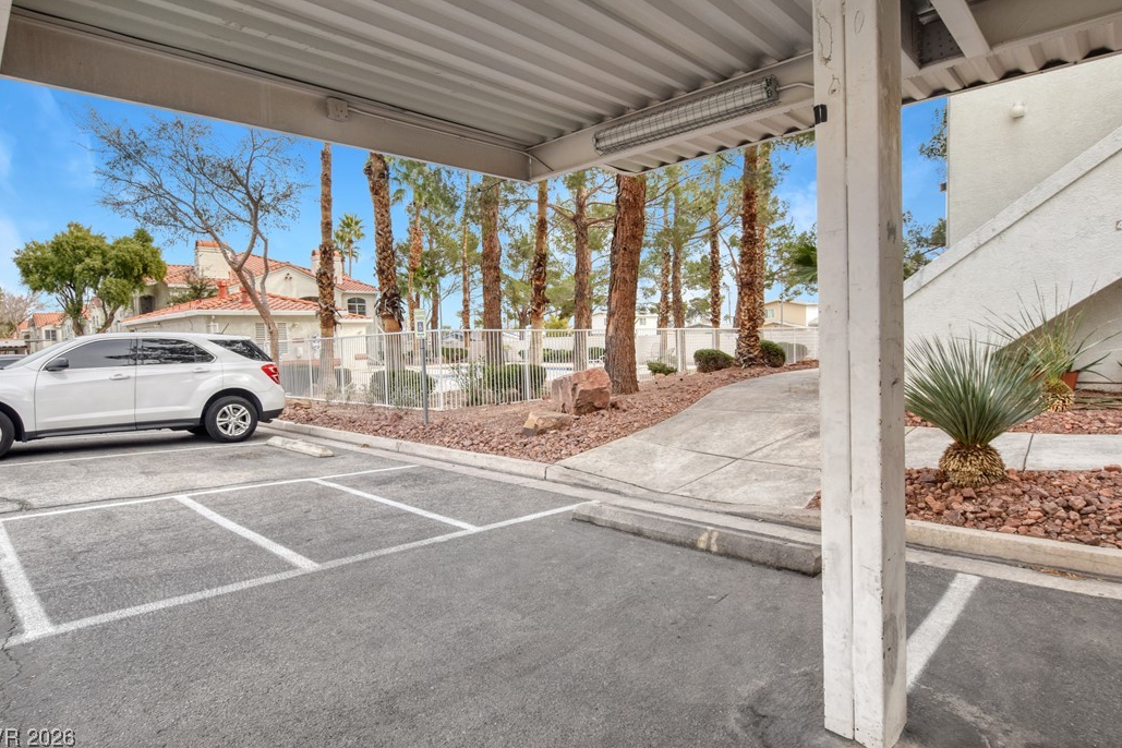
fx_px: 592
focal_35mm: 19
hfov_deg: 86.9
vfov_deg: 64.5
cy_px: 365
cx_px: 563
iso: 400
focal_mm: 12
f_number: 8
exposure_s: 1/200
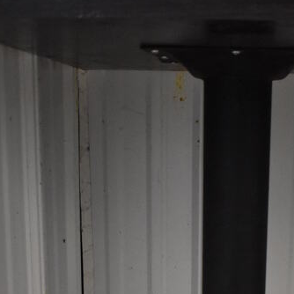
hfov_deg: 21.5
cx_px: 209
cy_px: 376
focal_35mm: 80
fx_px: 770
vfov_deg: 19.9
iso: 4500
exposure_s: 1/125
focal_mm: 23
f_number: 3.8
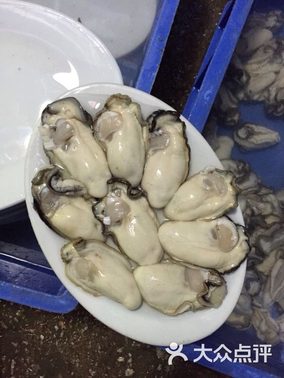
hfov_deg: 48.2
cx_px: 142
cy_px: 189
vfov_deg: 61.7
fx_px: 317
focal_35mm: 29
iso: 320
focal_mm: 4.15
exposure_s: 1/15
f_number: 2.2
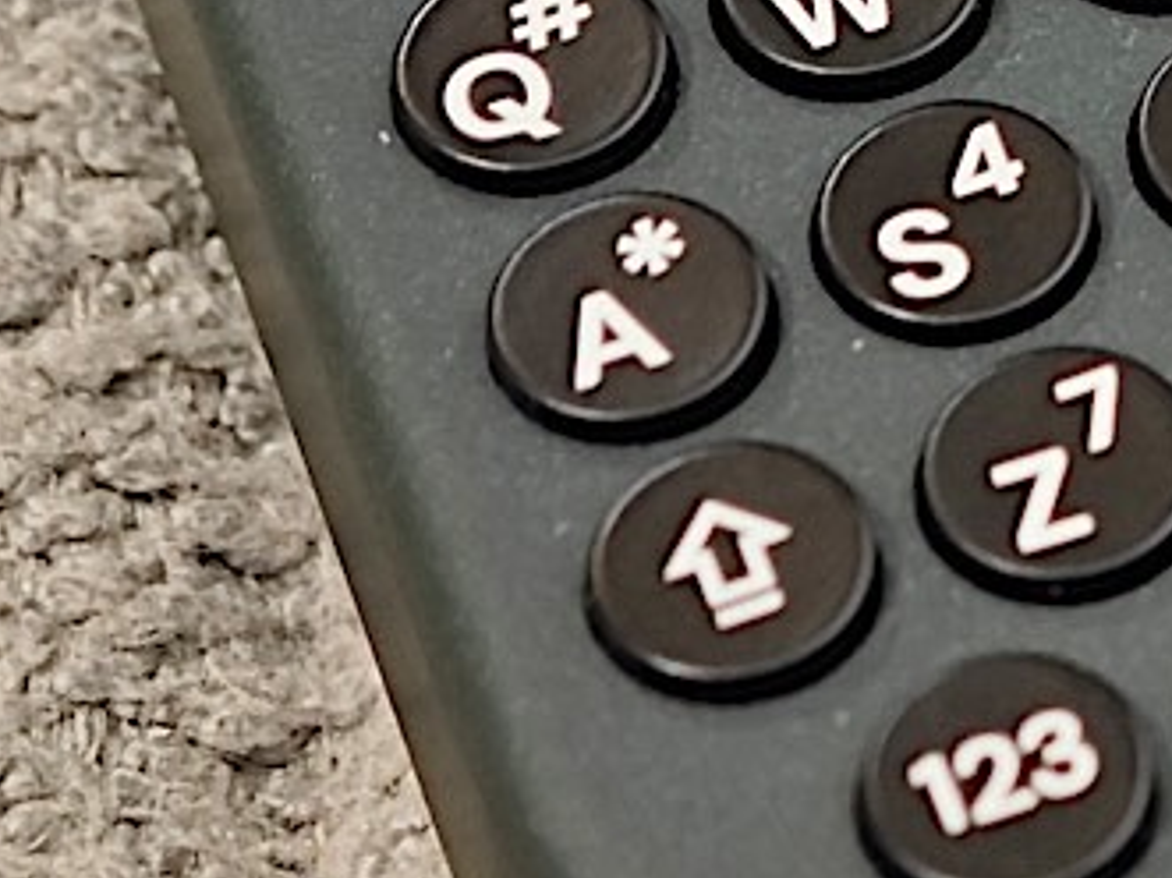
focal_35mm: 272
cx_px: 1955
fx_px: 9206
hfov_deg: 7.1
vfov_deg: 5.5
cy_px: 99
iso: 640
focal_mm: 10
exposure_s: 1/33.3
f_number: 2
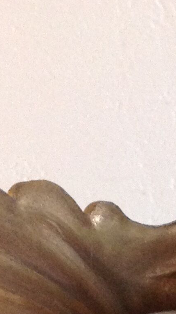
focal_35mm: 129
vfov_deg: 15.3
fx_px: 1071
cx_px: 191
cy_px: 483
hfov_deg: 9.3
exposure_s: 1/17
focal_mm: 4.28
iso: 320
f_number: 2.4
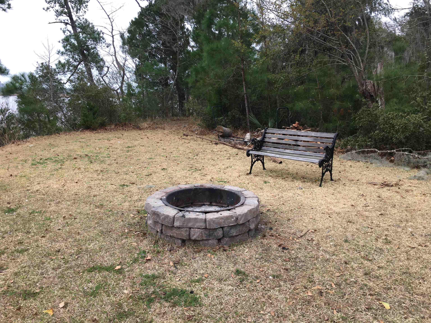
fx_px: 361
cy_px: 162
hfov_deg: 61.7
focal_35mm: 29
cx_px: 216
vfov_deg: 48.2
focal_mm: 4.15
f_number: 2.2
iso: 25
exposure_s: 1/186
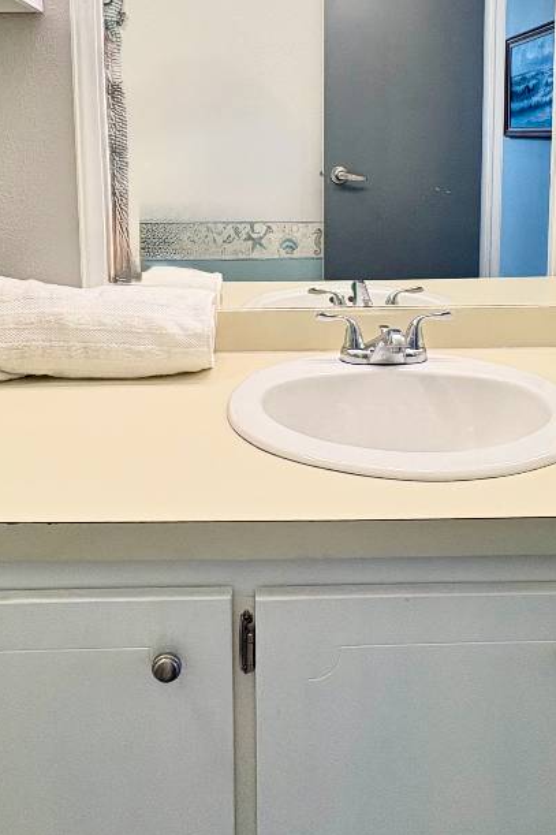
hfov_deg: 47.9
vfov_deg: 63.3
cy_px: 204
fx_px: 626
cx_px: 266
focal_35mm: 27
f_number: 2.2
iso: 200
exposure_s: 1/120
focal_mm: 2.22
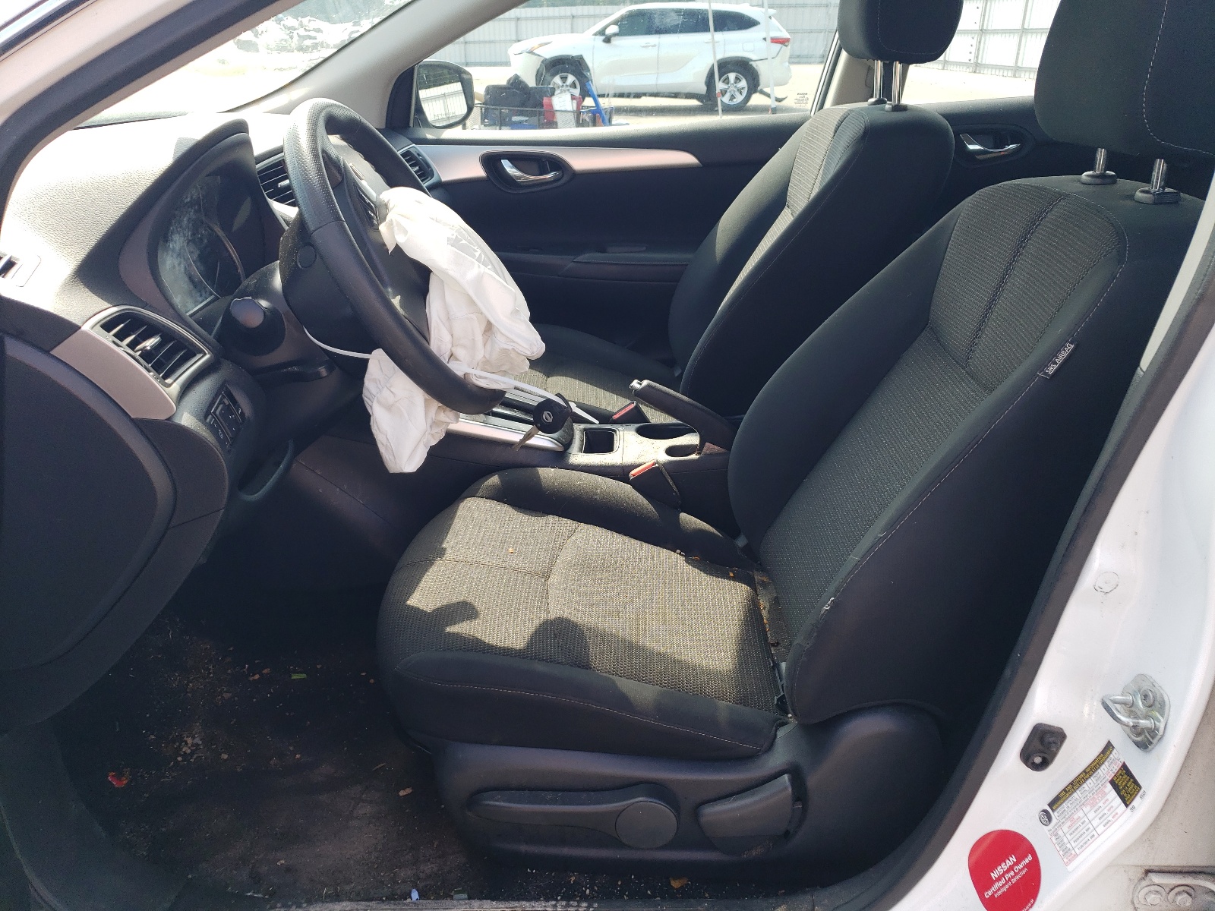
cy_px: 456
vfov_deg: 53.1
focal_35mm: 26
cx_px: 608
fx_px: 913
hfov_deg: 67.3
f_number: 1.5
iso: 50
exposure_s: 1/435
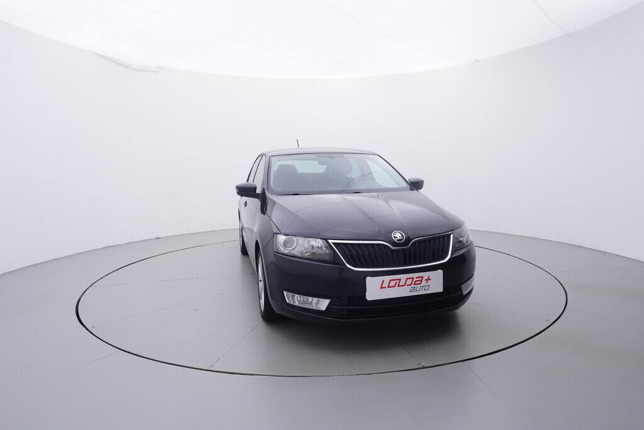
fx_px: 403
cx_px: 322
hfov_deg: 77.3
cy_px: 215
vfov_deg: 56.2
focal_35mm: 22
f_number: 5
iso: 200
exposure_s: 1/80
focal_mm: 15
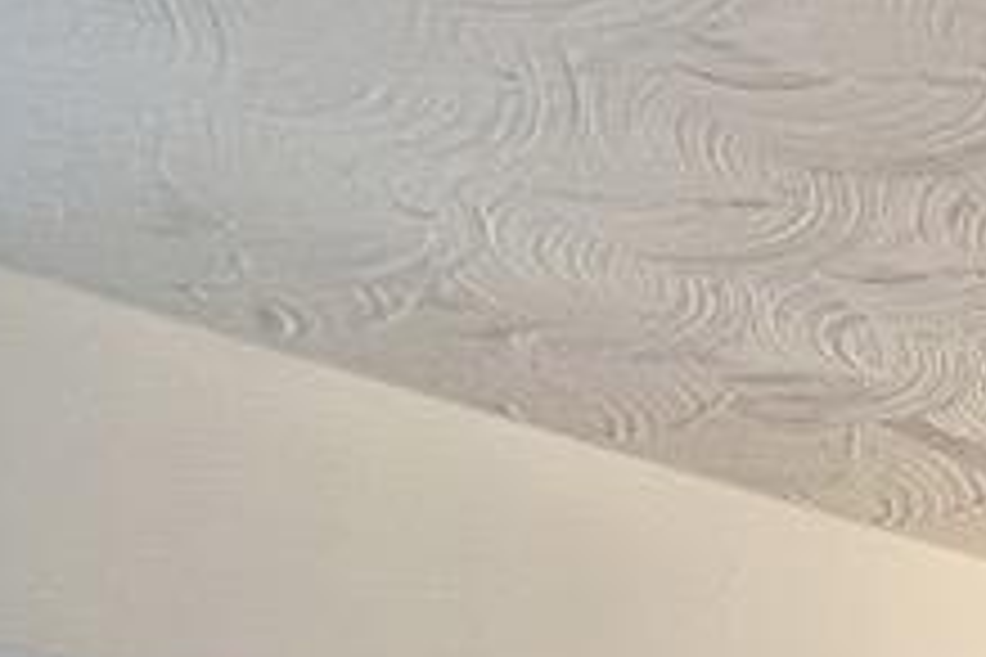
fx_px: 2164
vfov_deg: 13.1
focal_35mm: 79
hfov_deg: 19.5
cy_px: 1575
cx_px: 1756
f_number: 1.8
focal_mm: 1.57
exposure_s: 1/60
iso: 125
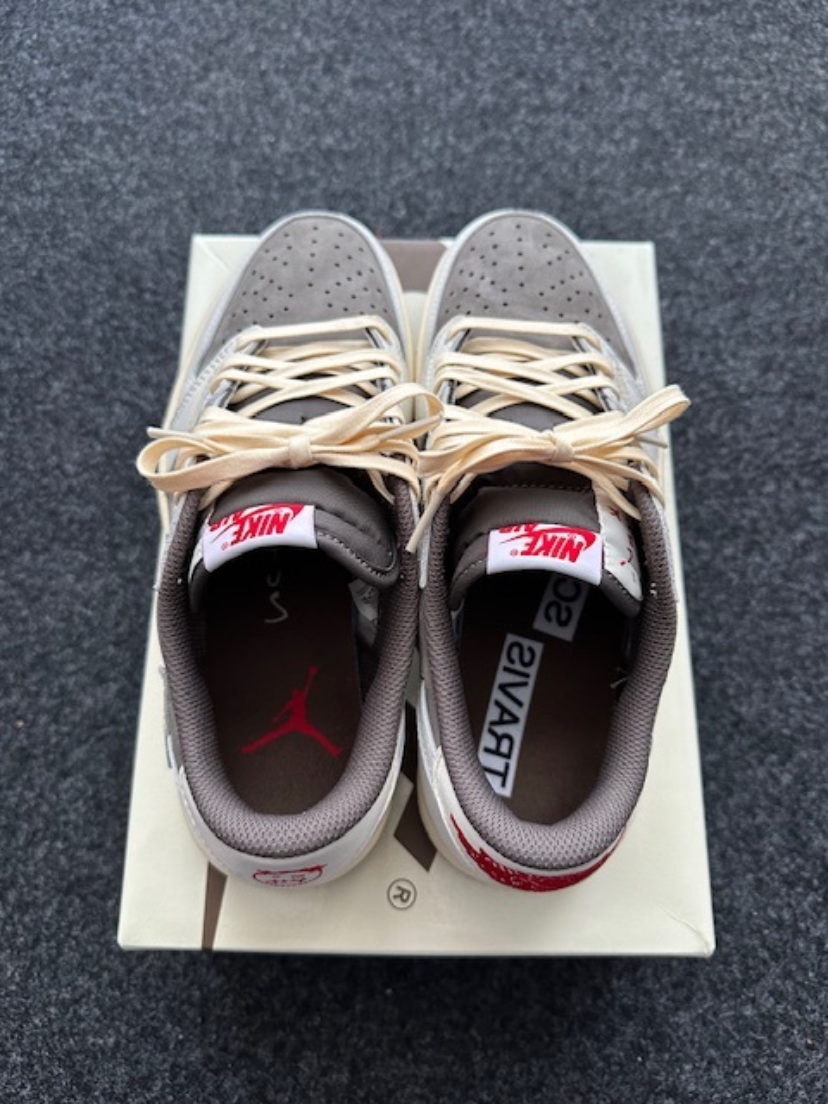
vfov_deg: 71.6
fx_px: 765
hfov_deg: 56.8
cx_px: 414
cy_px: 552
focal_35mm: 24
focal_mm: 6.86
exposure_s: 1/60
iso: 320
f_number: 1.78
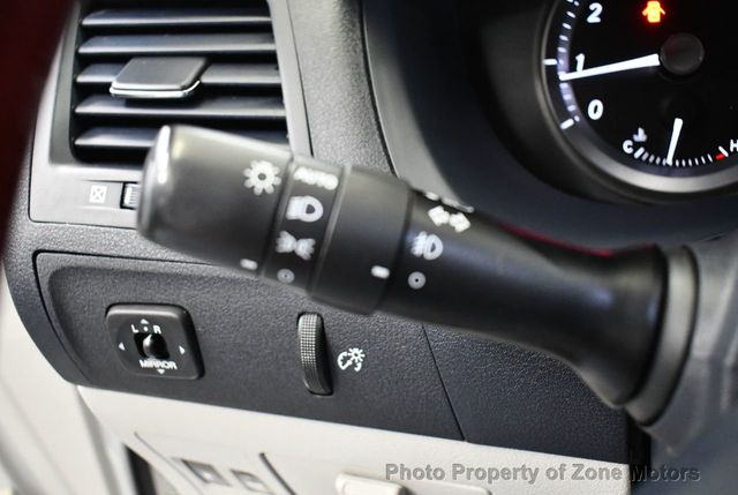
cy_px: 248
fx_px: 739
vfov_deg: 37.0
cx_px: 369
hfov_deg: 53.1
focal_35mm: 36
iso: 4000
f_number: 3.5
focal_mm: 18
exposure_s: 1/60
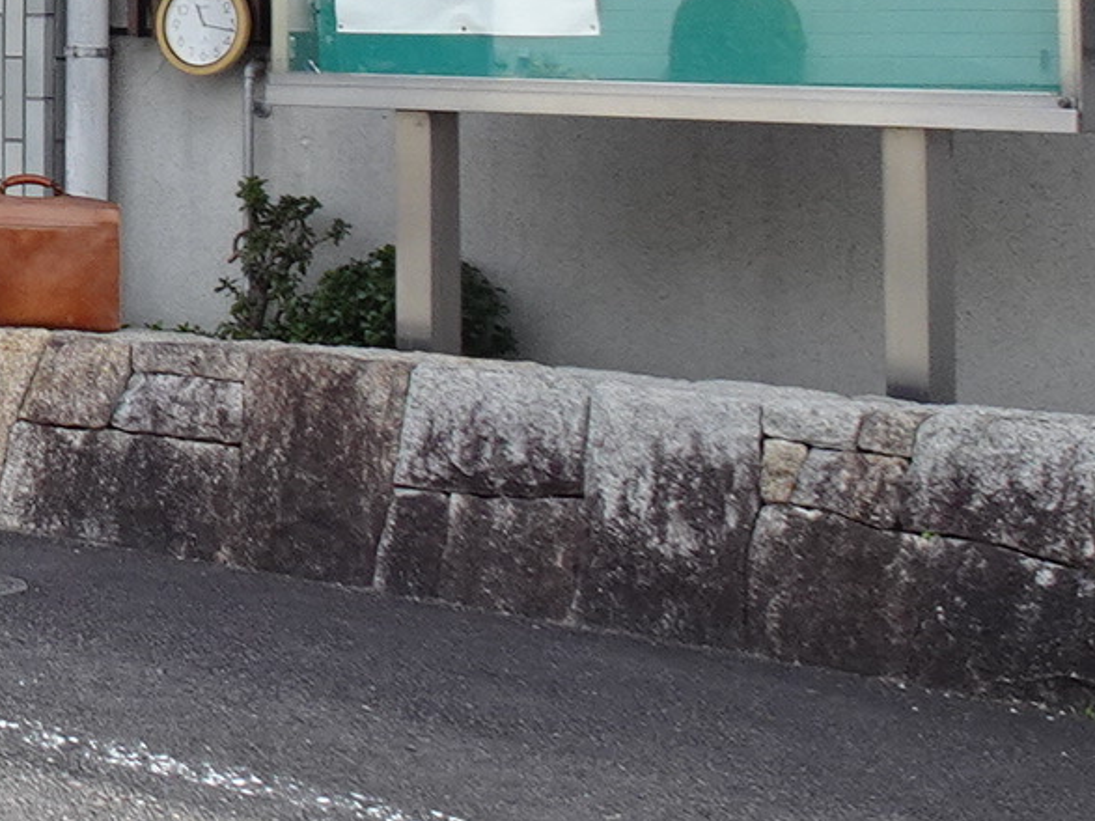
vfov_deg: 13.5
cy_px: -200
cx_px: -828
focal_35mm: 106
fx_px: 3352
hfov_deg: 16.0
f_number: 3.5
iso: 80
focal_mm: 4.25
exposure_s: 1/250
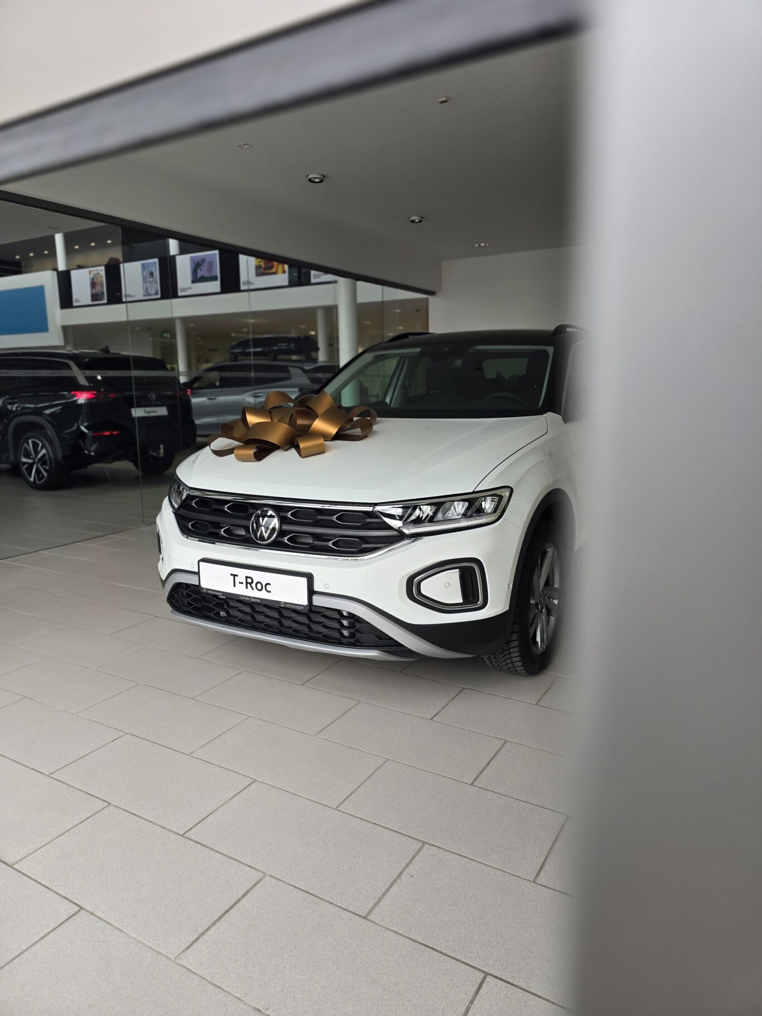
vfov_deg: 73.9
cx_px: 381
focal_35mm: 23
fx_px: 675
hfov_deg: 58.9
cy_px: 508
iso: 50
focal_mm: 6.3
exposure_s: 1/359
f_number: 1.7
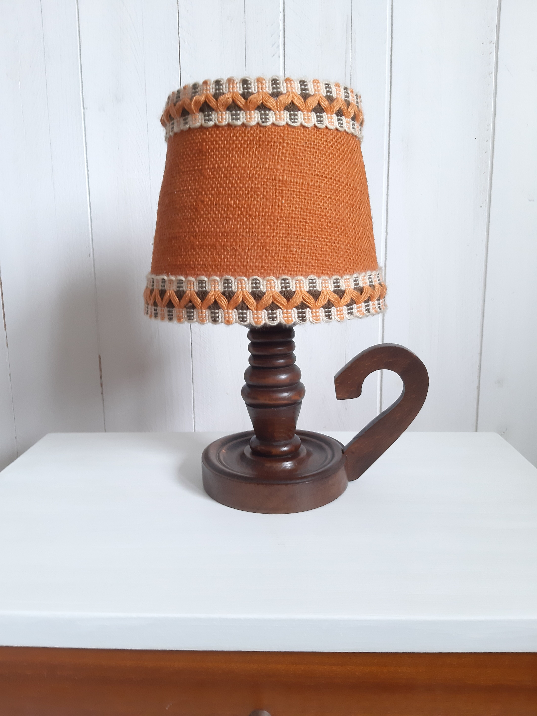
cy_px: 358
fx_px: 558
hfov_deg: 51.4
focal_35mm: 27
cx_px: 268
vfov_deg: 65.3
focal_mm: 3.93
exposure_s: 1/17
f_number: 1.7
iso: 200
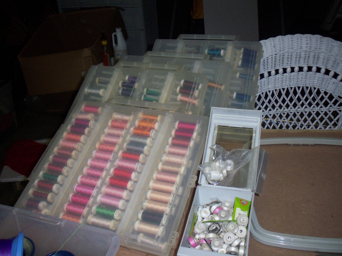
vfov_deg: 37.7
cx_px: 171
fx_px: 375
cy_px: 128
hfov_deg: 49.0
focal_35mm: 38
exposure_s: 1/60
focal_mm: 6.3
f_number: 3.5
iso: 200
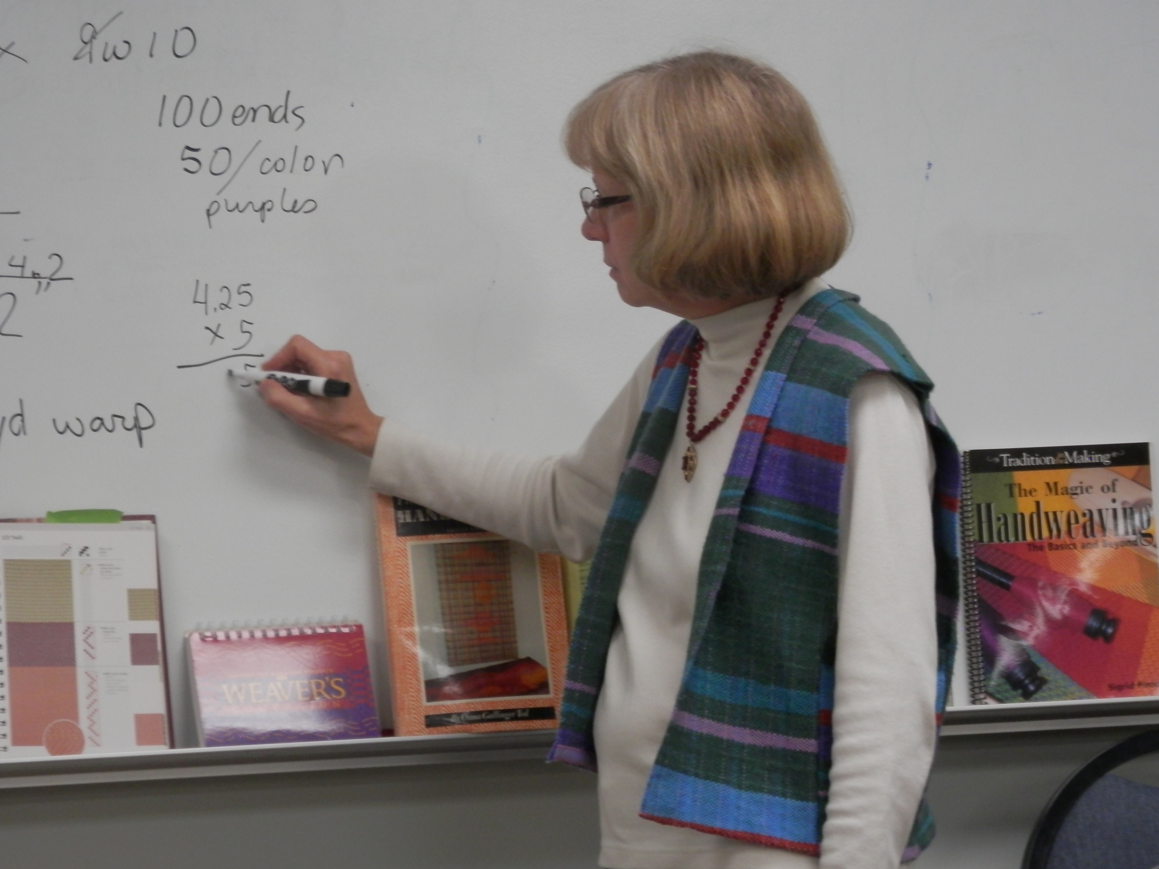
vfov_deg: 8.0
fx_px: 6194
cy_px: 434
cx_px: 580
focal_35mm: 185
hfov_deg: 10.7
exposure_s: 1/15
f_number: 5.8
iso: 200
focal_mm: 33.2
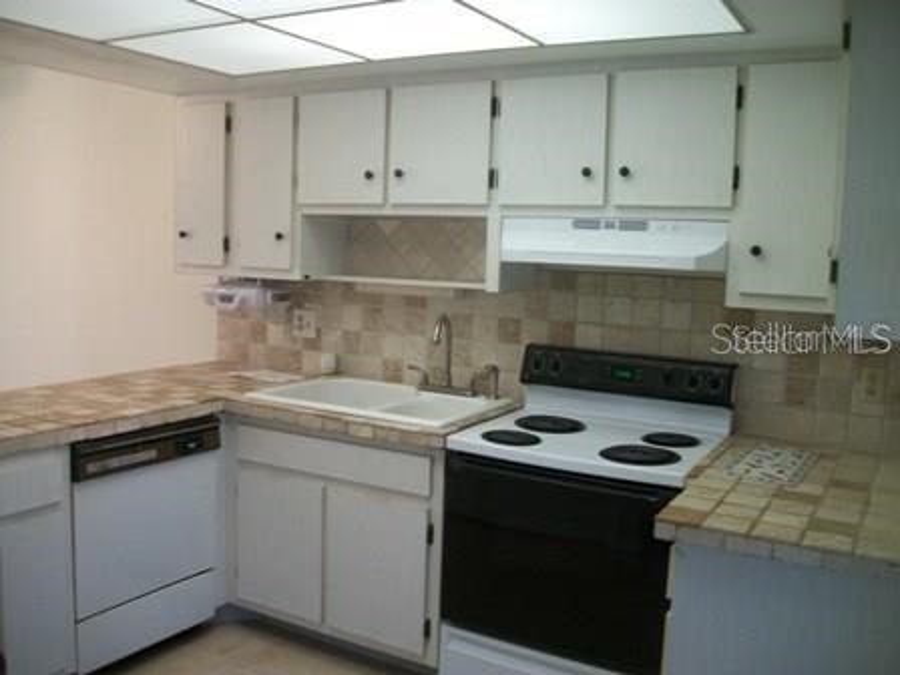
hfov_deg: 56.8
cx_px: 450
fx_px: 832
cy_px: 338
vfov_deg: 44.2
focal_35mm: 32
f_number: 2.9
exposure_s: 1/30
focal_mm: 5.7
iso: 80
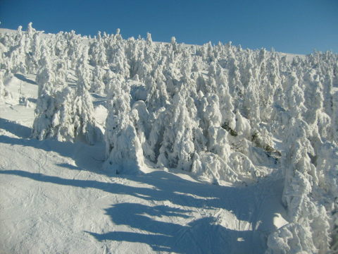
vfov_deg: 40.7
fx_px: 342
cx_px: 169
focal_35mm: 35
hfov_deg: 52.6
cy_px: 127
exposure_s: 1/500
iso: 80
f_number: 7.1
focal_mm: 5.8
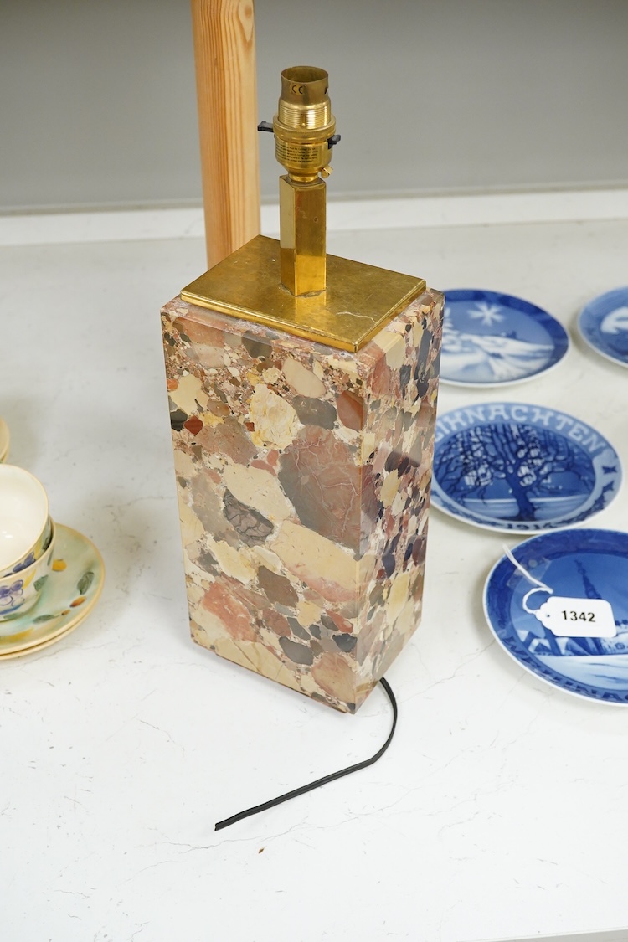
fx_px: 1177
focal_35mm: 45
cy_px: 471
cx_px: 314
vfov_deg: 43.6
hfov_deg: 29.9
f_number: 8
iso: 2500
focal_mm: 30
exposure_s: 1/160
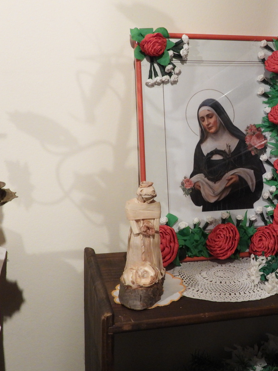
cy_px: 186
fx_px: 632
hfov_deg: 24.3
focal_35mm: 59
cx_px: 239
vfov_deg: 32.7
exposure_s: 1/8
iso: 720
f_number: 3.2
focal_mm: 7.9
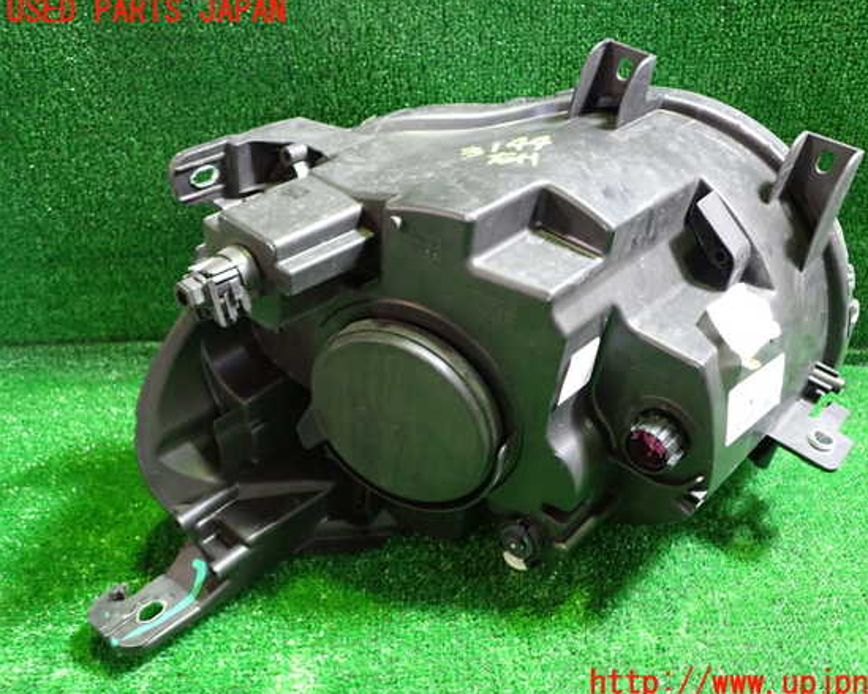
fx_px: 822
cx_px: 473
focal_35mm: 32
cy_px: 348
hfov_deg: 55.6
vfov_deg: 45.8
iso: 800
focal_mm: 5.4
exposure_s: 1/25
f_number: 2.3
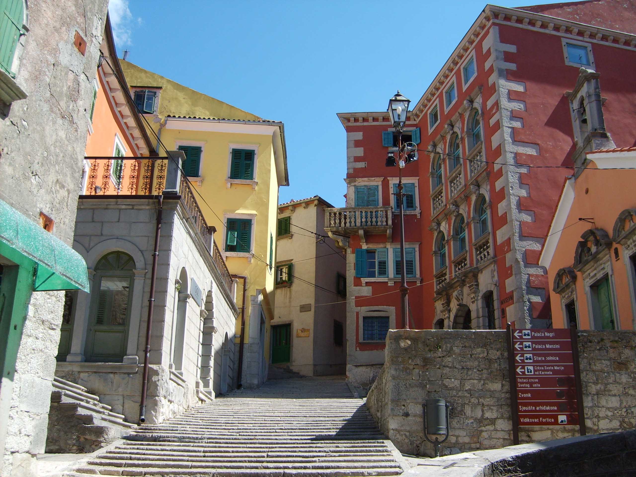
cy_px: 238
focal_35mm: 35
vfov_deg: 40.7
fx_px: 643
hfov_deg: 52.6
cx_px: 318
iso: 50
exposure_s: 1/750
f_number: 2.8
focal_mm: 5.8
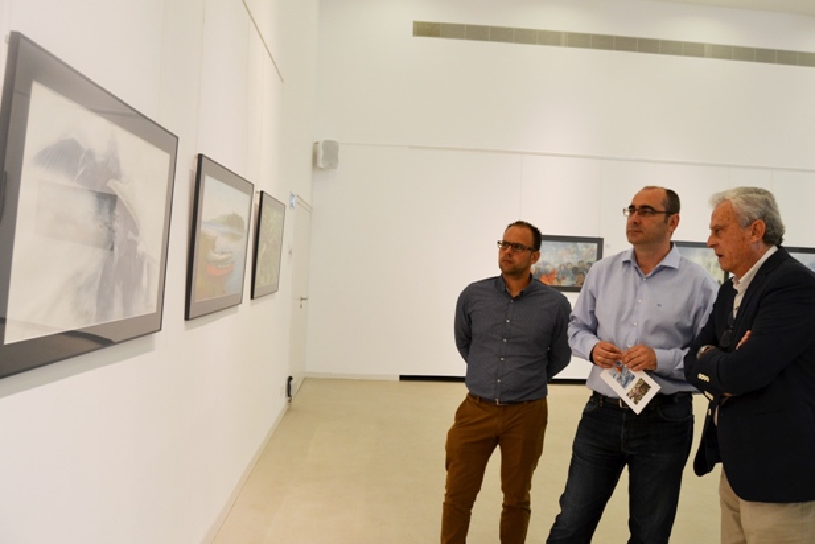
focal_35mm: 28
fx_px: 634
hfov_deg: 65.4
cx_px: 420
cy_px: 274
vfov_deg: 46.4
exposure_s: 1/100
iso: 400
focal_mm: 18
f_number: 5
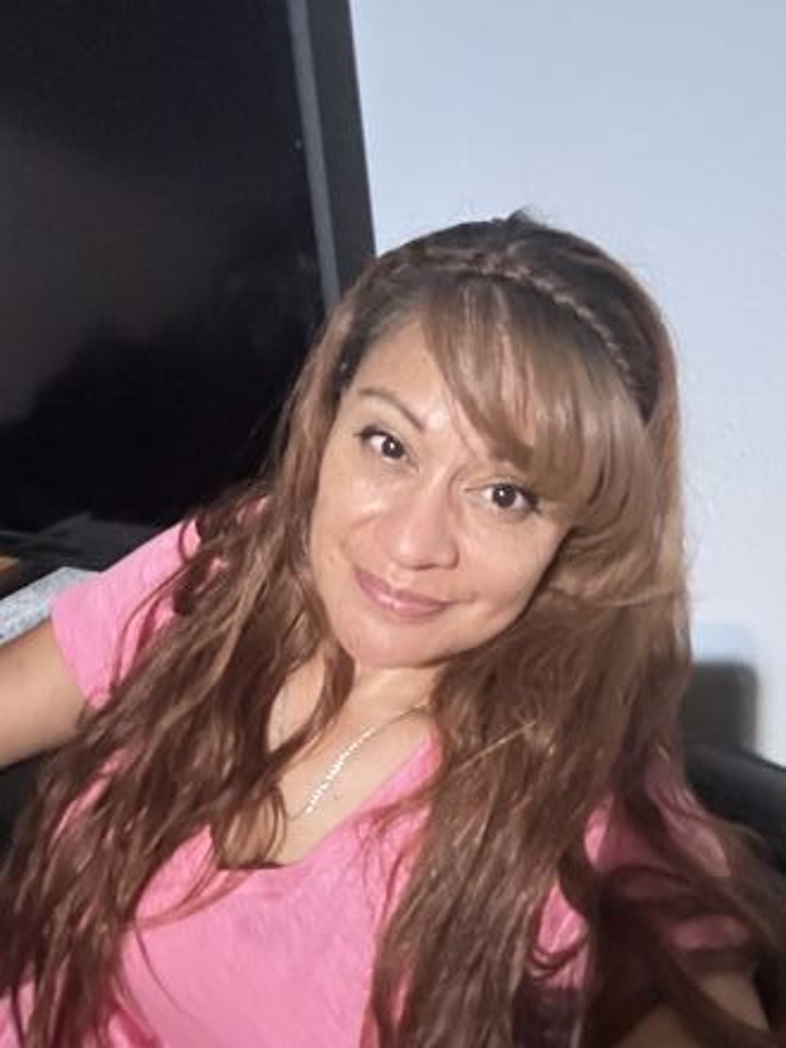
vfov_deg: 60.0
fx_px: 908
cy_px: 524
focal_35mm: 30
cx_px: 393
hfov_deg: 46.8
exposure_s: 1/15
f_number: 1.9
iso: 1600
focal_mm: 2.69
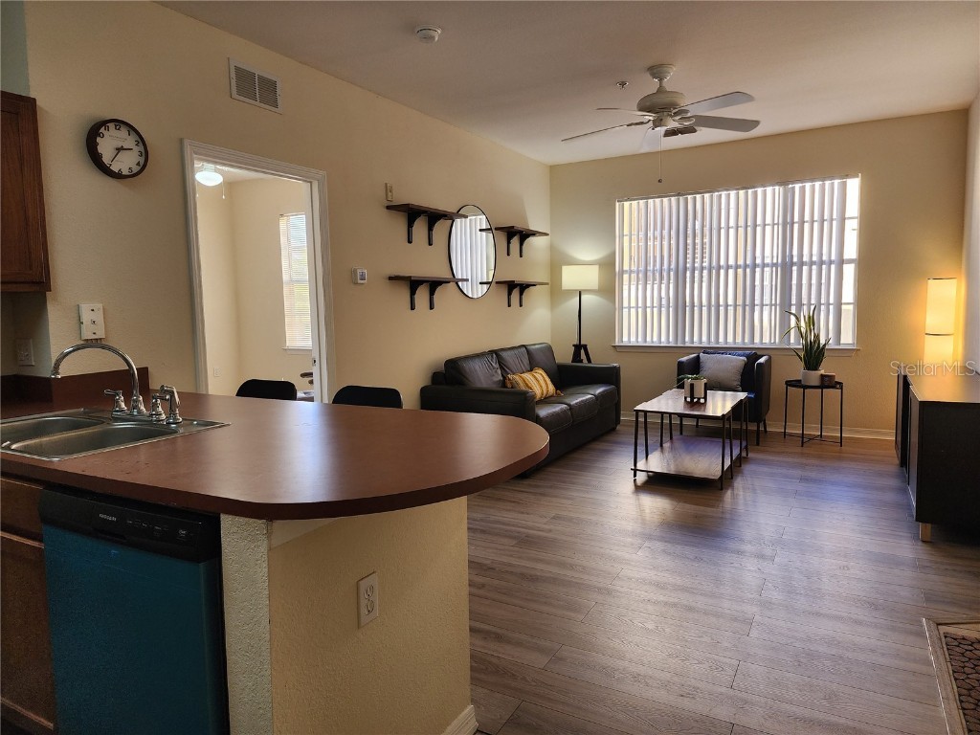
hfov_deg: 73.9
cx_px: 490
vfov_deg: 58.9
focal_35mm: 23
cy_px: 368
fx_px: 651
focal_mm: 6.4
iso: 80
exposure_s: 1/120
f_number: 1.8
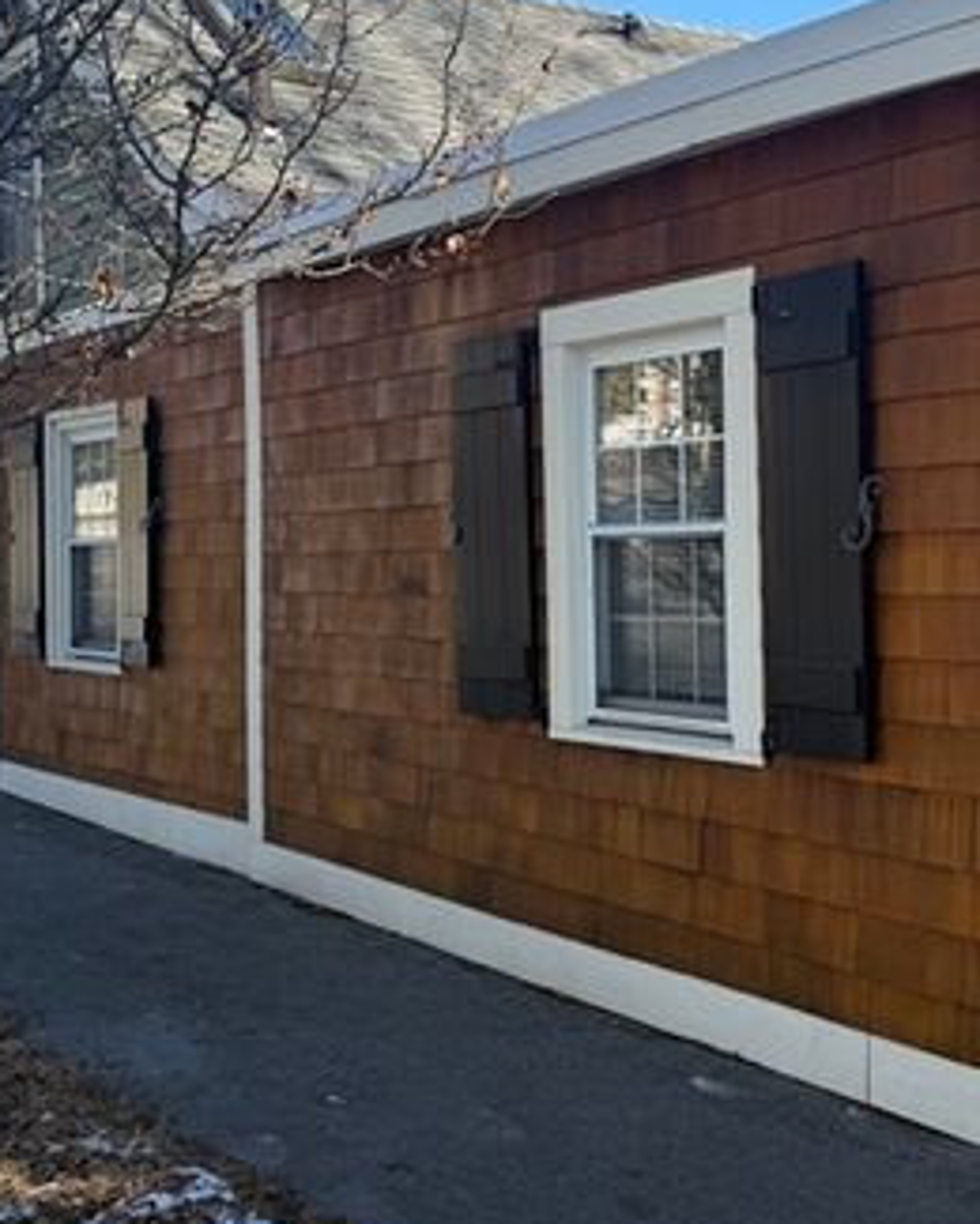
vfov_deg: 38.7
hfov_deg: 31.4
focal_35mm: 48
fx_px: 1740
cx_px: 475
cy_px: 548
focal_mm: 6.76
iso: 80
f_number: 1.78
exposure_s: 1/1337
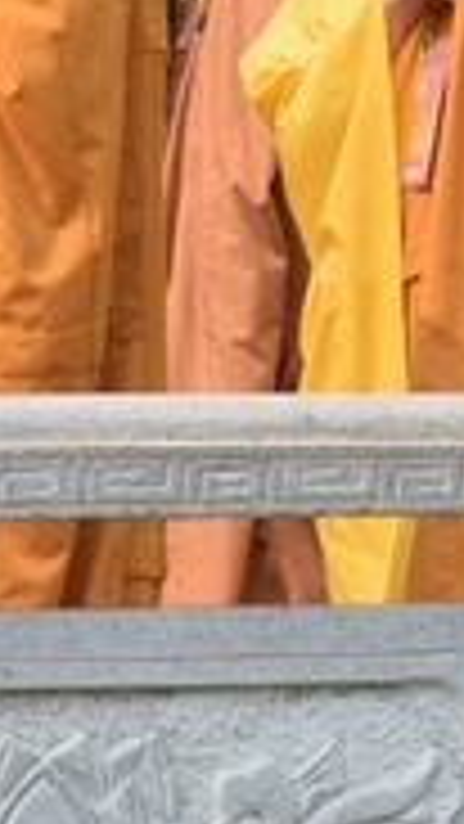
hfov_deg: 3.3
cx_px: 333
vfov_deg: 5.8
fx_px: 8133
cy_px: -86
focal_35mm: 372
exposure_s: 1/320
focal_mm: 100
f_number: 7.1
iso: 125
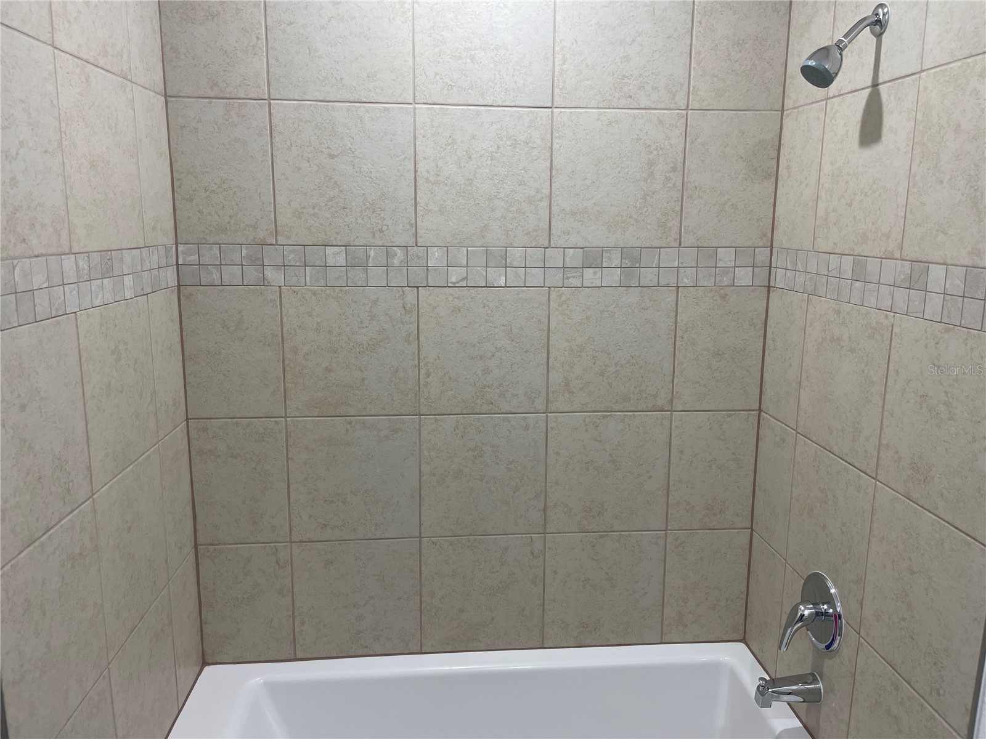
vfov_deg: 53.1
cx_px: 493
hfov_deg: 67.3
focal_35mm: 26
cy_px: 370
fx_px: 741
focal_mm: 4.2
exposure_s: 1/120
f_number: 1.6
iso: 100
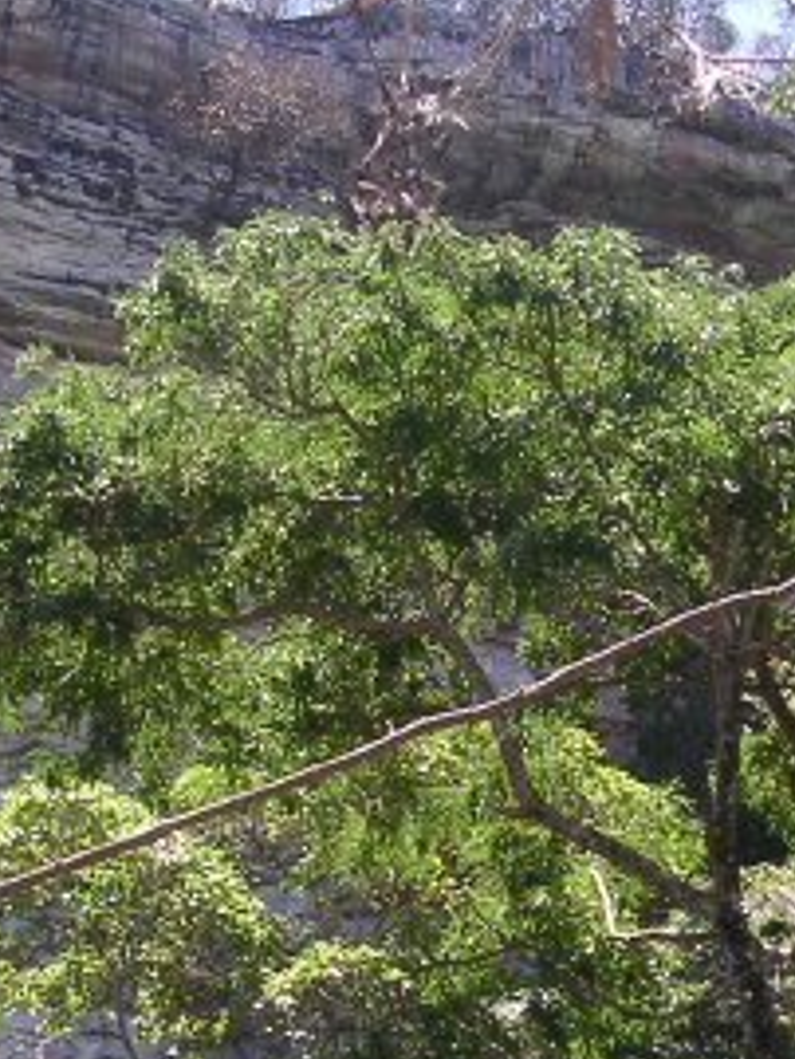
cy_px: 913
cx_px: 482
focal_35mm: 99
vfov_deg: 19.5
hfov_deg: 14.9
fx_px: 3029
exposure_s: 1/250
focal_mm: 6
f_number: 2.8
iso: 50
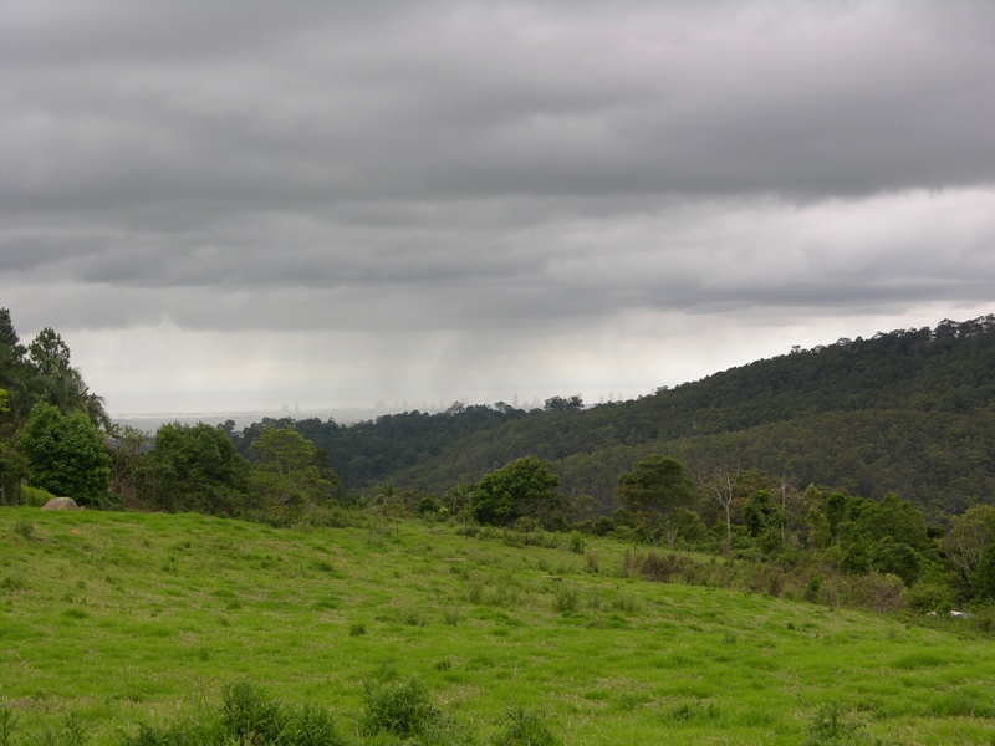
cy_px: 373
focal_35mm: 88
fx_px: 2529
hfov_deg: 22.3
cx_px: 498
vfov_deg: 16.8
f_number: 4.4
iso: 50
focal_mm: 22.3
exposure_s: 1/224
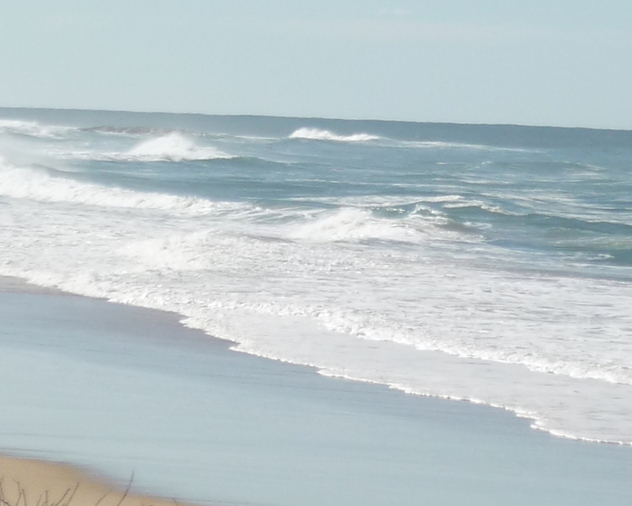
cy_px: 115
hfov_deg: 5.8
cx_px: 380
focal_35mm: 331
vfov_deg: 4.7
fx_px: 6191
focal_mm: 16.5
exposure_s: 1/800
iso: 100
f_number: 5.1
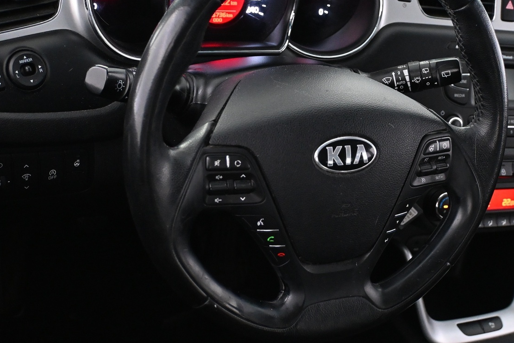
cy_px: 137
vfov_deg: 24.7
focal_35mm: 55
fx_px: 781
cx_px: 313
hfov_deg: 36.3
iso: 4500
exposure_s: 1/40
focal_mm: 25
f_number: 4.2
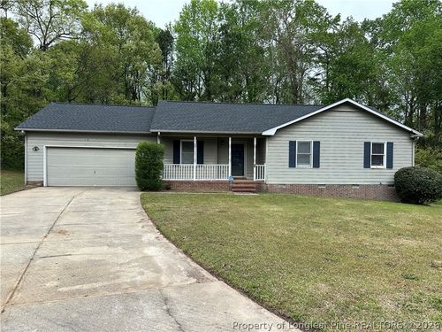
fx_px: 306
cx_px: 221
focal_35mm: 24
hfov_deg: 71.6
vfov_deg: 56.8
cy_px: 166
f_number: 1.78
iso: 80
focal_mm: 6.86
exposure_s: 1/999
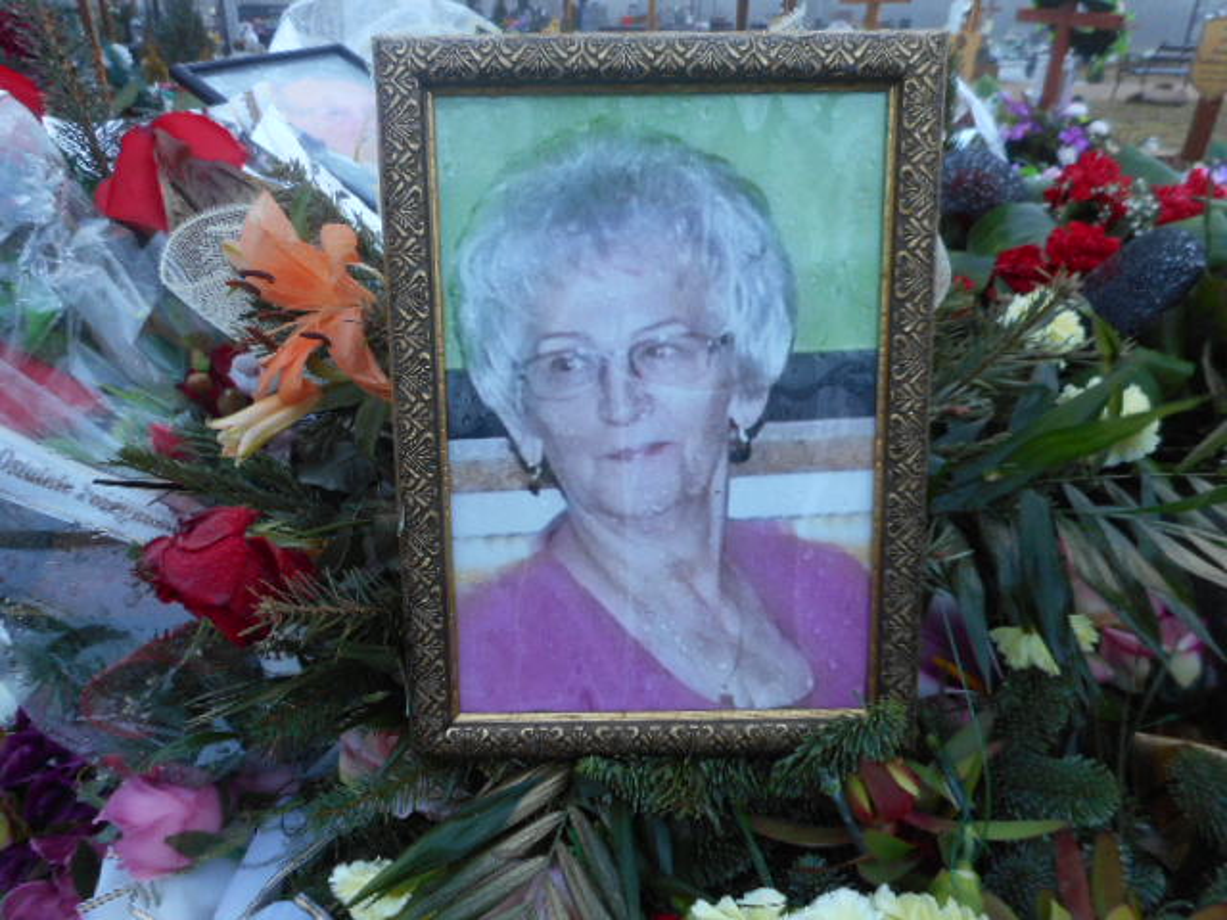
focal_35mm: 25
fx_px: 886
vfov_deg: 54.9
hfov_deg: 69.4
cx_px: 614
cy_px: 460
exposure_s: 1/30
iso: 140
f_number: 3.7
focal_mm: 4.5
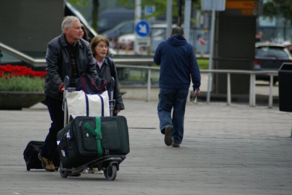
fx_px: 3653
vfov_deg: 3.1
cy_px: 98
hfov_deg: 4.6
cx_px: 146
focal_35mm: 450
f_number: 5.6
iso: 125
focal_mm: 300
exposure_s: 1/500
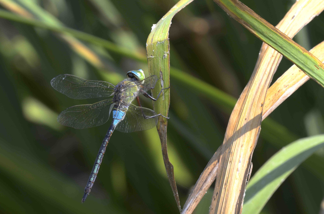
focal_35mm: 300
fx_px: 2694
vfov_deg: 4.6
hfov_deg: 6.9
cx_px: 162
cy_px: 107
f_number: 16
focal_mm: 200
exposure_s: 1/100
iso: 400
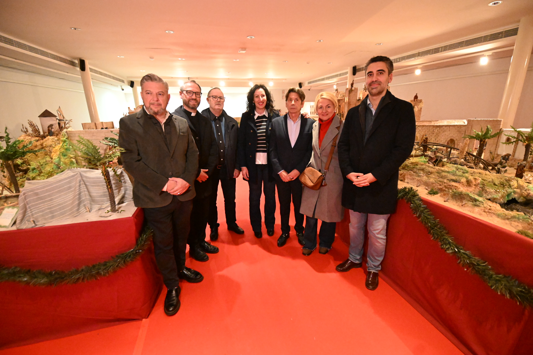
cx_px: 266
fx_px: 222
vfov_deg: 77.3
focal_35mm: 15
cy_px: 178
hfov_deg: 100.4
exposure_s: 1/400
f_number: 2.8
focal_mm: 15
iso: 16000
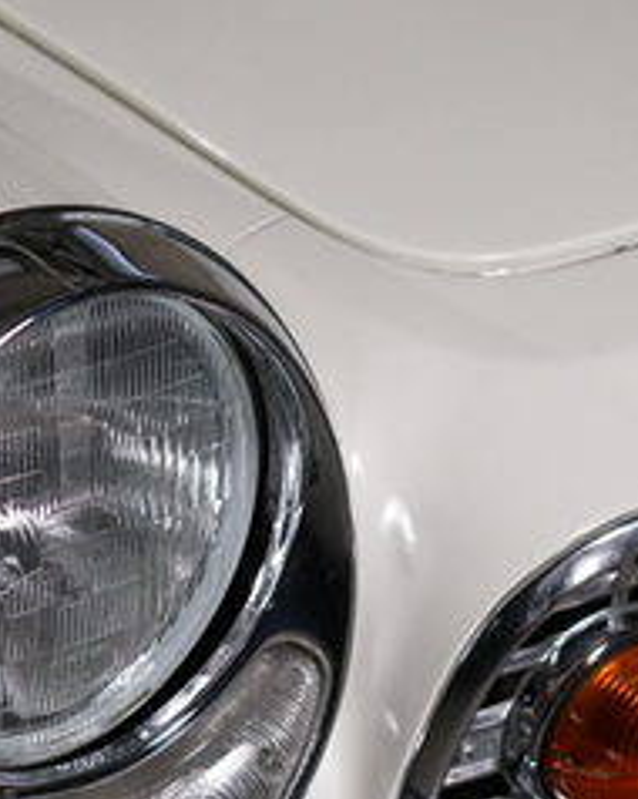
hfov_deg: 7.2
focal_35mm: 215
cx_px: 101
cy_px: 683
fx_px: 5081
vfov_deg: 9.0
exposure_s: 1/60
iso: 2000
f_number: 4
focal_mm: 85
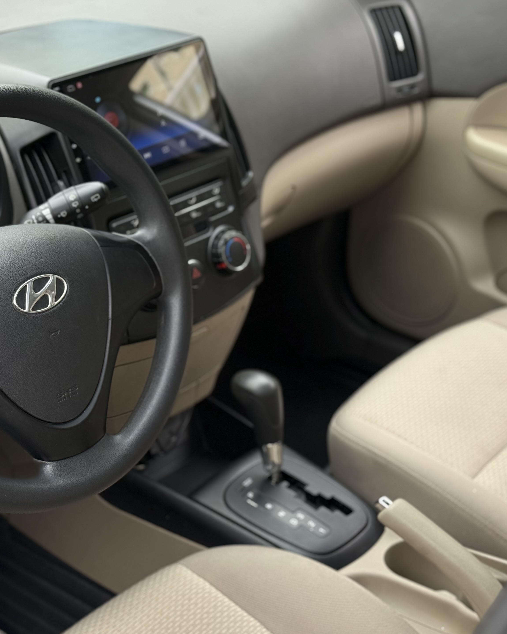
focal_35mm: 66
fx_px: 1238
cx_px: 91
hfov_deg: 22.8
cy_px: 306
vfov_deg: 28.7
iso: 125
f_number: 1.78
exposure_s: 1/242
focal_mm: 6.76
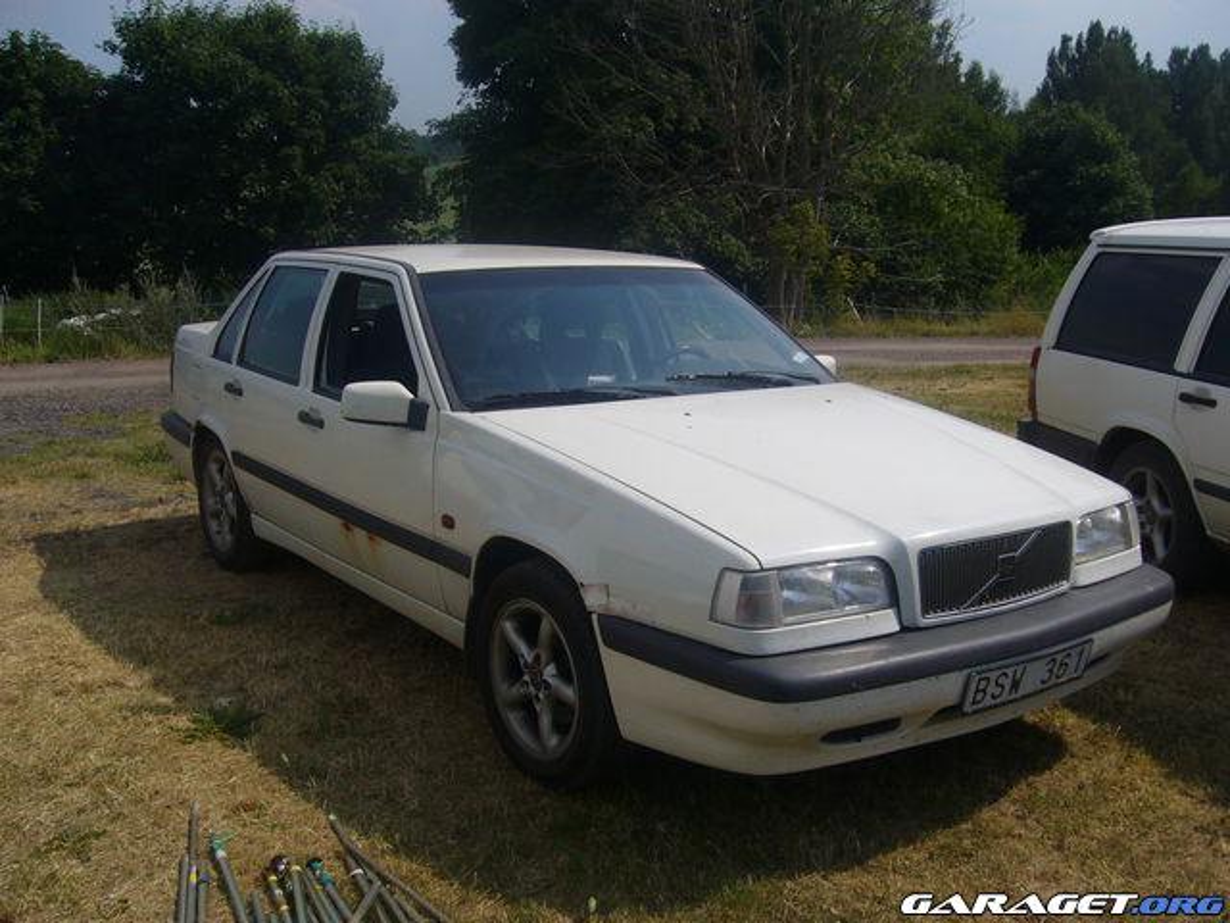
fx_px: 1244
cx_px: 615
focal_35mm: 35
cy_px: 462
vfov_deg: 40.7
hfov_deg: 52.6
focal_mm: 5.8
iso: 80
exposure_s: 1/640
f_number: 5.6
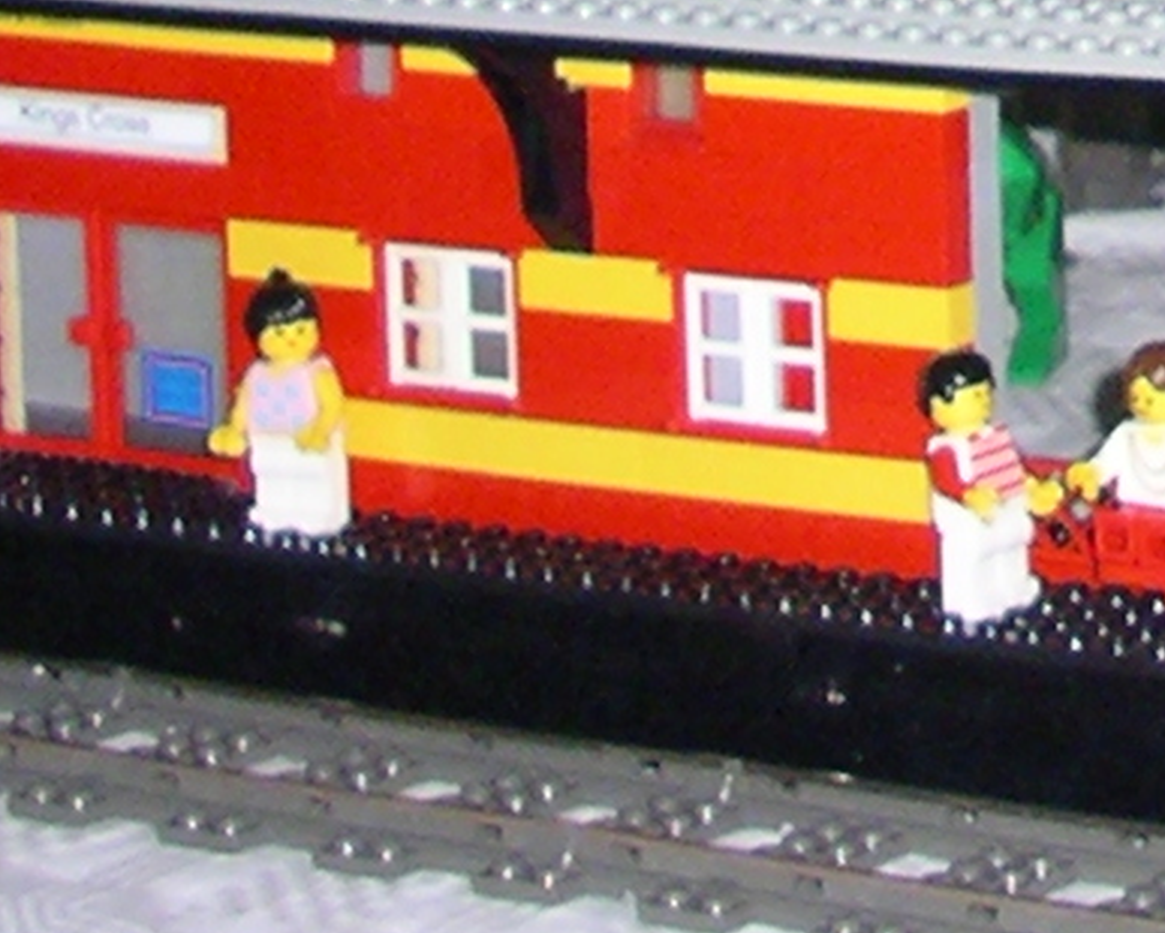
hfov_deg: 9.6
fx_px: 6589
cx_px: 2080
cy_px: -975
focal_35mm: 191
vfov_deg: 7.7
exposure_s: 1/60
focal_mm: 5.7
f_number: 2.8
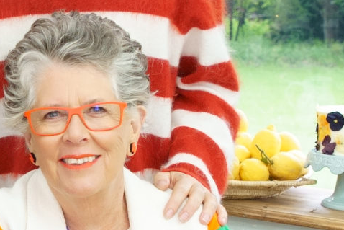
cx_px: 25
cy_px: 162
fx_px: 1434
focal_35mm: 150
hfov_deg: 13.5
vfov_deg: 9.1
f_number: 5.6
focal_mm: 35
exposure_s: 1/250
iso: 1250
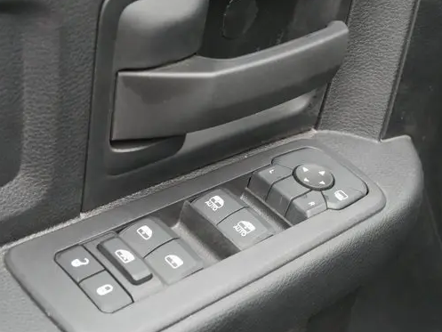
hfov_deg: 29.0
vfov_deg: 21.9
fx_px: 856
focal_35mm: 67
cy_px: 167
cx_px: 205
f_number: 5.3
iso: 3200
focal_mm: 26
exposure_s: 1/60
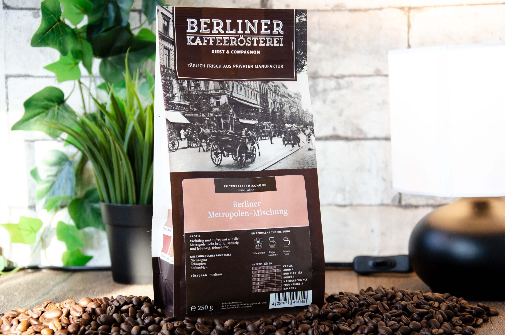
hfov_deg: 23.4
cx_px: 252
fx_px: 1218
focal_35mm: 87
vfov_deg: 15.6
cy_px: 168
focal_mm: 58
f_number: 5
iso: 800
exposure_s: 1/100
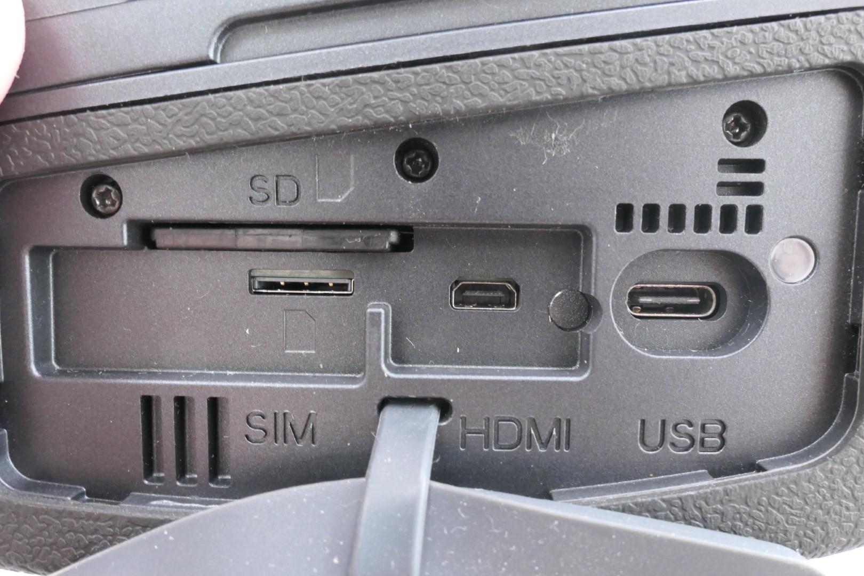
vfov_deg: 53.1
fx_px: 576
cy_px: 288
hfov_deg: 73.7
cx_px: 432
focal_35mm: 24
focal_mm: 8.8
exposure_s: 1/13
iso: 1600
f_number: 7.1
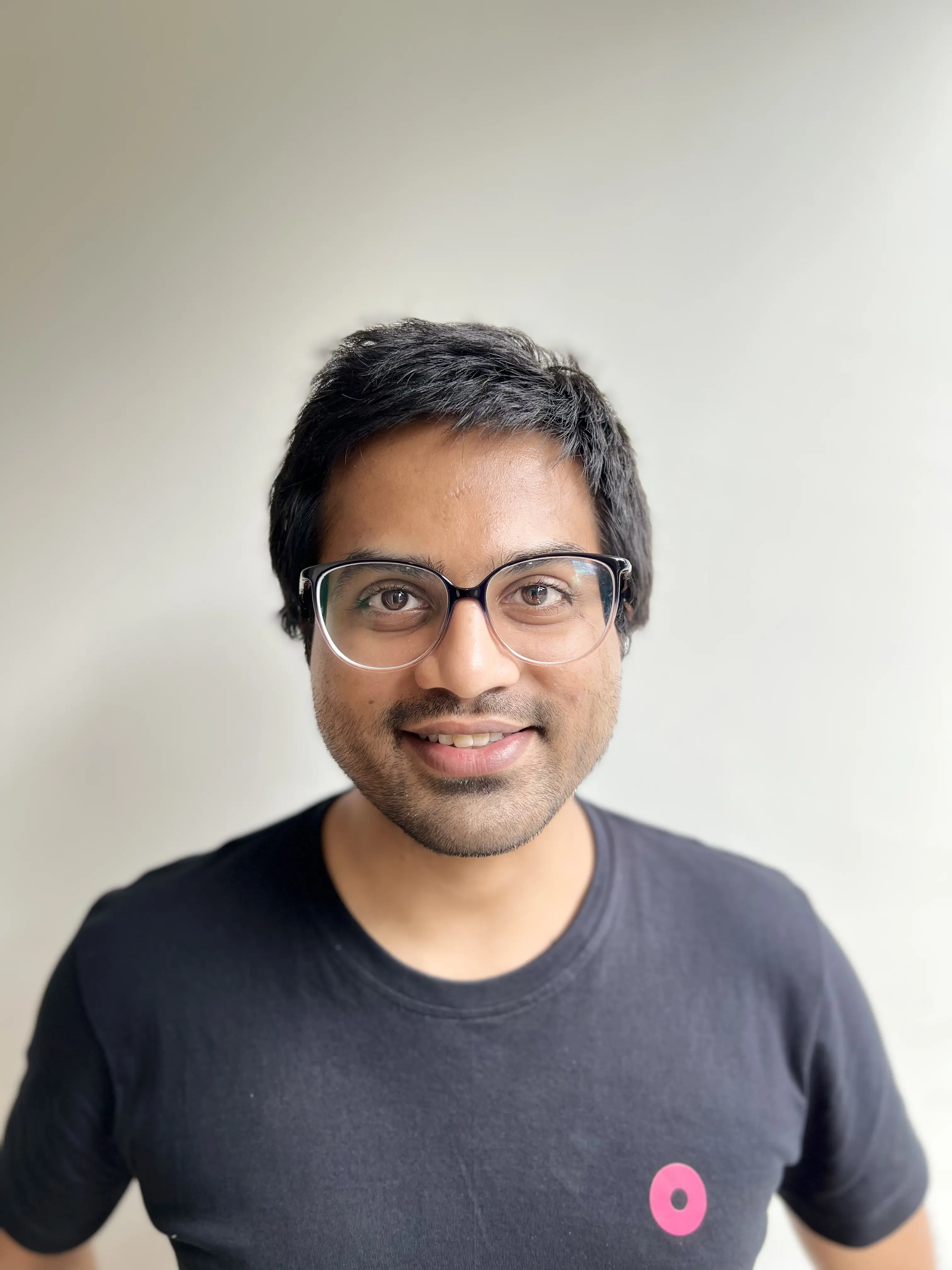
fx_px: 953
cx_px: 476
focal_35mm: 26
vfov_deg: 67.3
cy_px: 635
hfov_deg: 53.1
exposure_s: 1/192
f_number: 1.5
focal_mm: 5.7
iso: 40
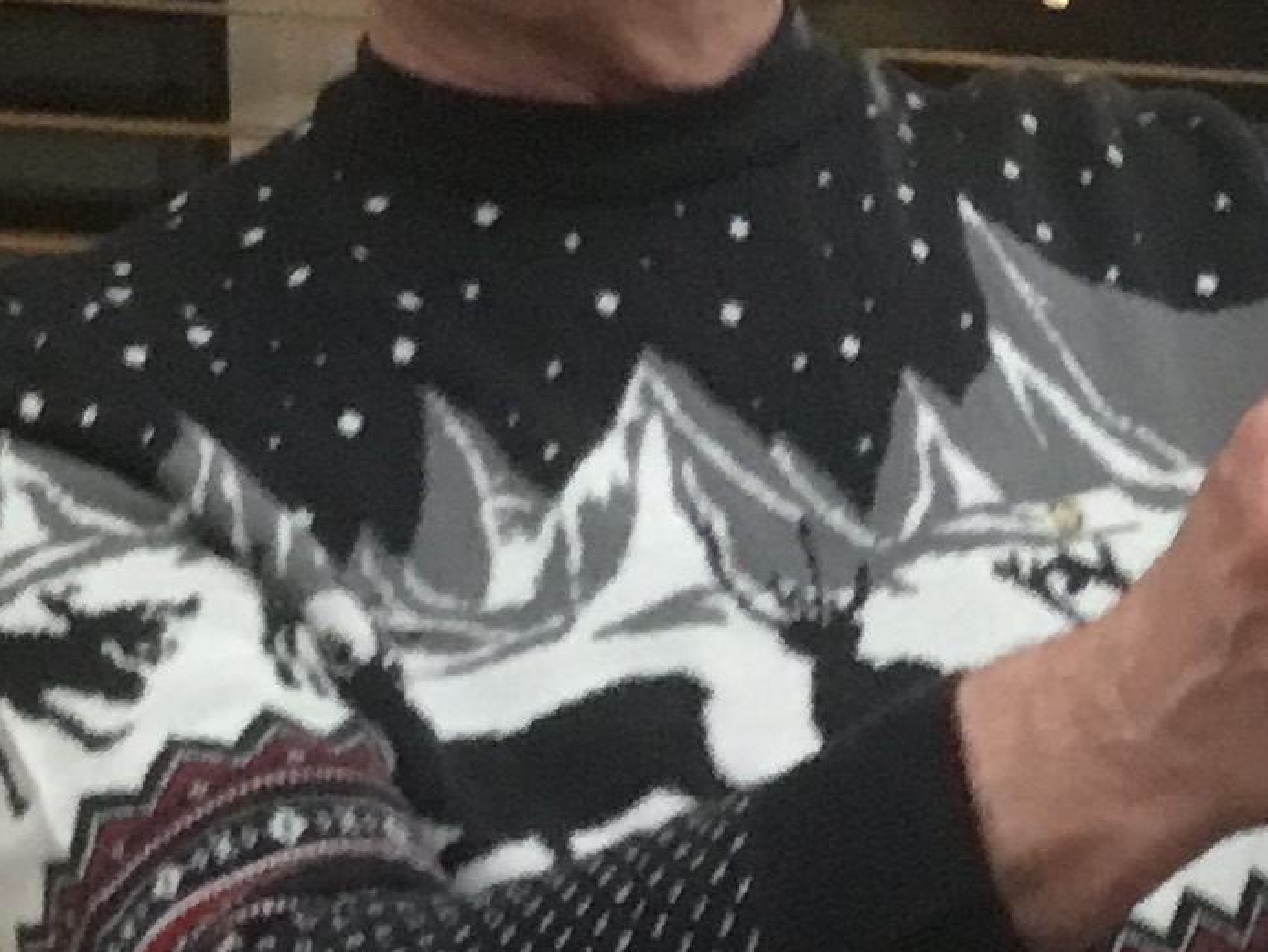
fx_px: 5349
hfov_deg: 13.5
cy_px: 981
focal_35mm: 146
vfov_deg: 10.1
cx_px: 756
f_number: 2.4
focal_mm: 3.3
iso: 250
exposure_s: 1/17
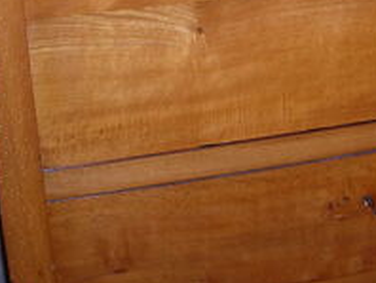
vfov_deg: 15.8
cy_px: 9
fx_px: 1001
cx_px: 342
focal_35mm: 92
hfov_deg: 20.8
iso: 60
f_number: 3.2
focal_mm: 6.3
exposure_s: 1/60.1
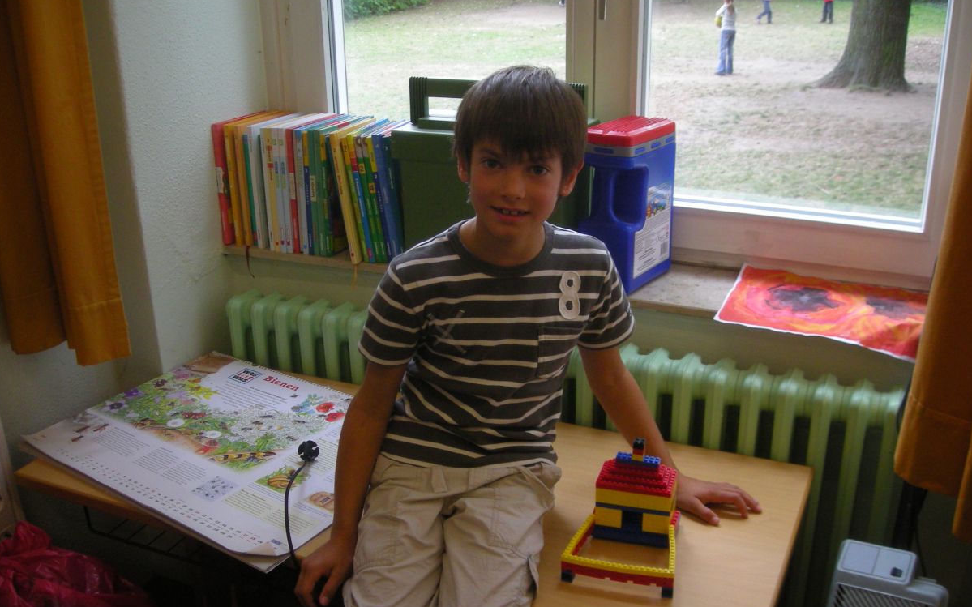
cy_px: 323
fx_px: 1006
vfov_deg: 33.6
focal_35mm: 38
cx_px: 492
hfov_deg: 51.5
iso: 150
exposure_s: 1/67
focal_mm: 5.7
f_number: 2.8
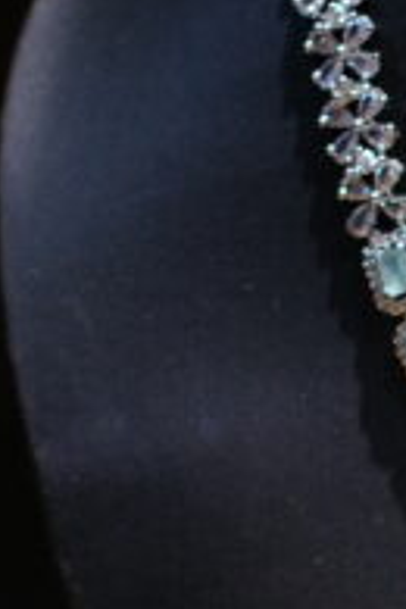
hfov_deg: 5.5
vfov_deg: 8.4
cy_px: 500
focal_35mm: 245
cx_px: 671
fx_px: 4144
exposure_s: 1/50
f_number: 2
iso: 200
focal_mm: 35
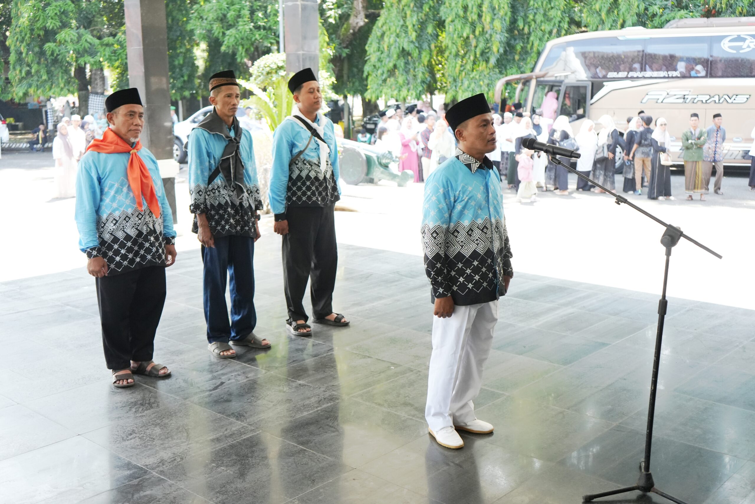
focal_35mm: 38
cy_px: 252
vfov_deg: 35.1
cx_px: 378
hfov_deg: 50.7
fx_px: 797
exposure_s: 1/1250
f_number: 4
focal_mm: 38
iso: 3200
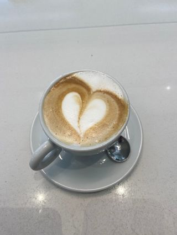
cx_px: 88
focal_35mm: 26
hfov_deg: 53.1
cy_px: 118
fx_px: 177
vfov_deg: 67.3
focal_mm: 4.25
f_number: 1.8
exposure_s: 1/100
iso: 40
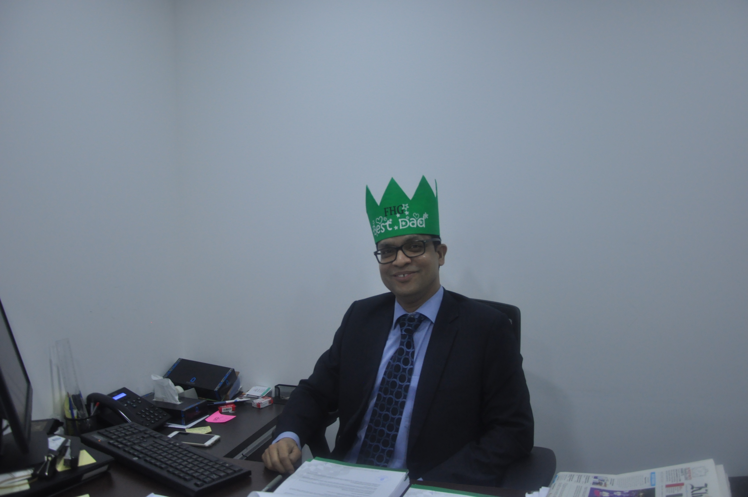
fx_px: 560
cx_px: 374
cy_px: 248
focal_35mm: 27
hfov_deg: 67.4
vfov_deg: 47.8
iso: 800
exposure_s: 1/100
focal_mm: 18
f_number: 3.5
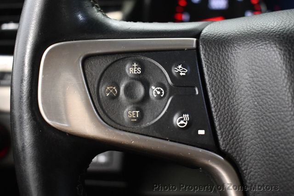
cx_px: 147
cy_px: 98
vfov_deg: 25.1
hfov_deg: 36.8
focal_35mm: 54
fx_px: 441
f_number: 4
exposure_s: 1/80
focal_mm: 27
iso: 3200
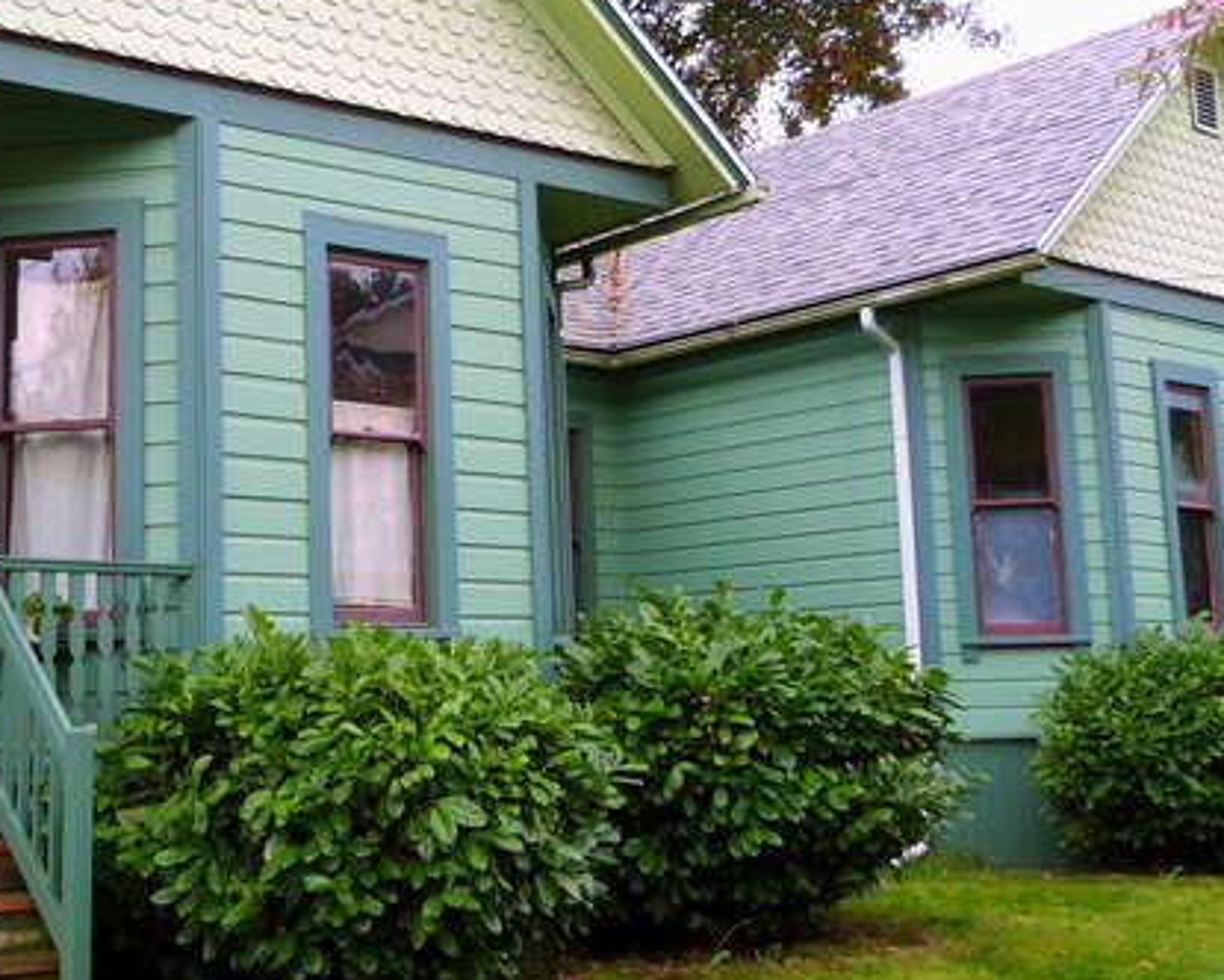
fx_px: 1703
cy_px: 419
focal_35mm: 47
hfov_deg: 39.0
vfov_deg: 32.0
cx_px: 380
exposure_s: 1/80
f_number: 2.8
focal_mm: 4.5
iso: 100
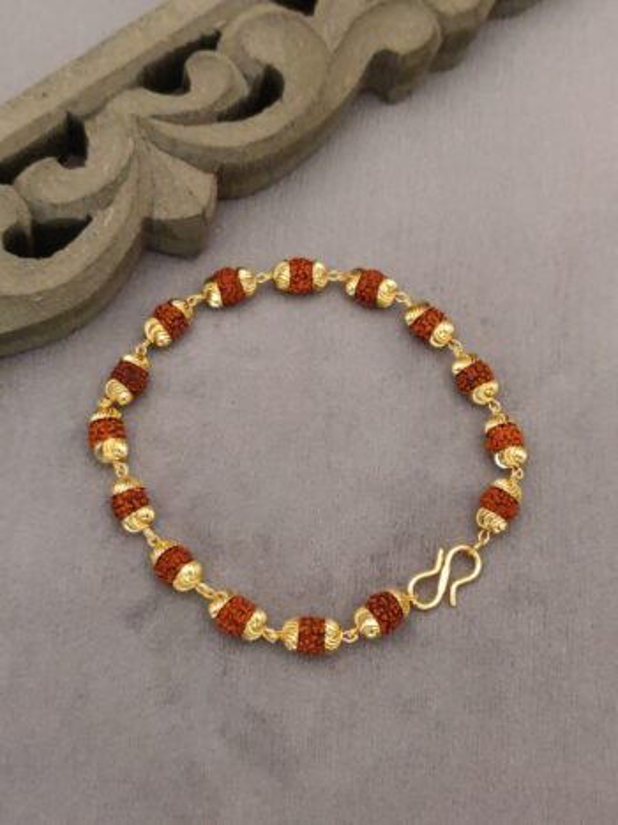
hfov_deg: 54.9
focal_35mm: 25
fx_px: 595
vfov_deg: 69.4
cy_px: 412
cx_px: 309
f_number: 1.7
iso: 1600
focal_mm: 4.25
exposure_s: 1/14
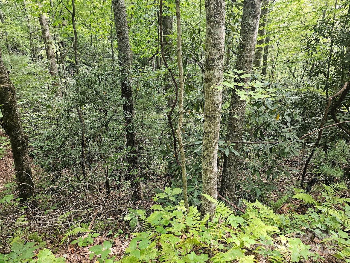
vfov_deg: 58.9
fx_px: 233
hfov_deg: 73.9
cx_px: 175
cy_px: 132
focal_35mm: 23
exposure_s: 1/180
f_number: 1.7
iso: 200
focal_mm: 6.3
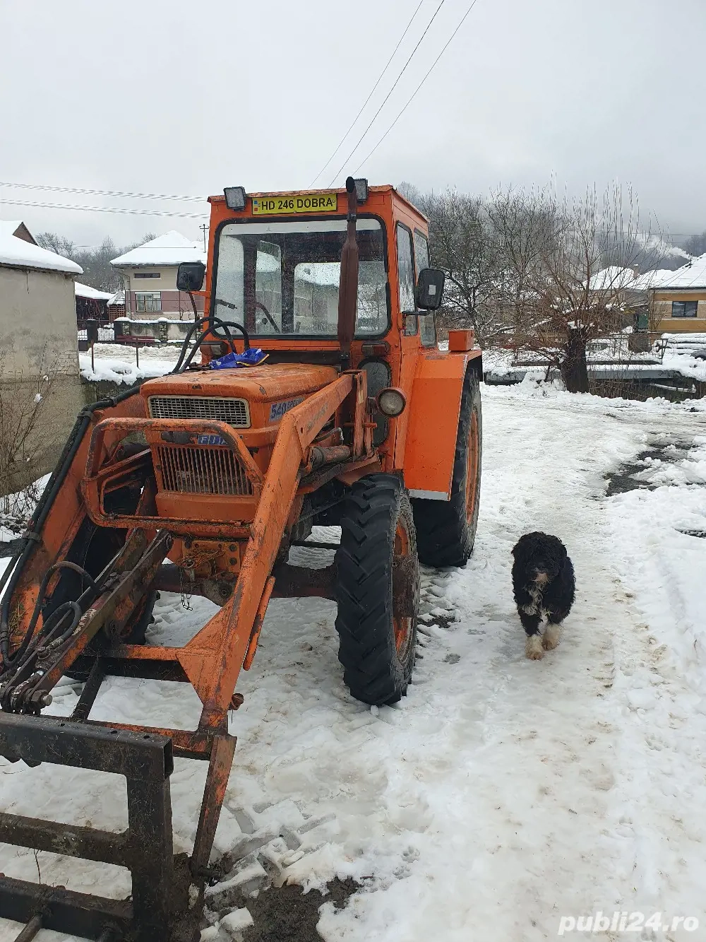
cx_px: 353
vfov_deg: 67.3
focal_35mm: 26
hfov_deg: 53.1
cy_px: 471
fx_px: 707
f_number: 2.4
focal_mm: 4.32
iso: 50
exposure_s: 1/256
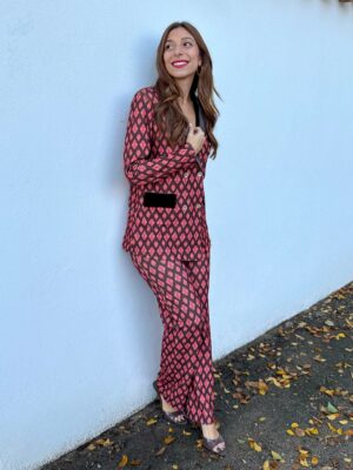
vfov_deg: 71.6
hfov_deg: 56.8
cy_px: 235
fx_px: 326
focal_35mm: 24
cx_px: 176
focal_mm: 6.76
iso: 80
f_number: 1.78
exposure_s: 1/336
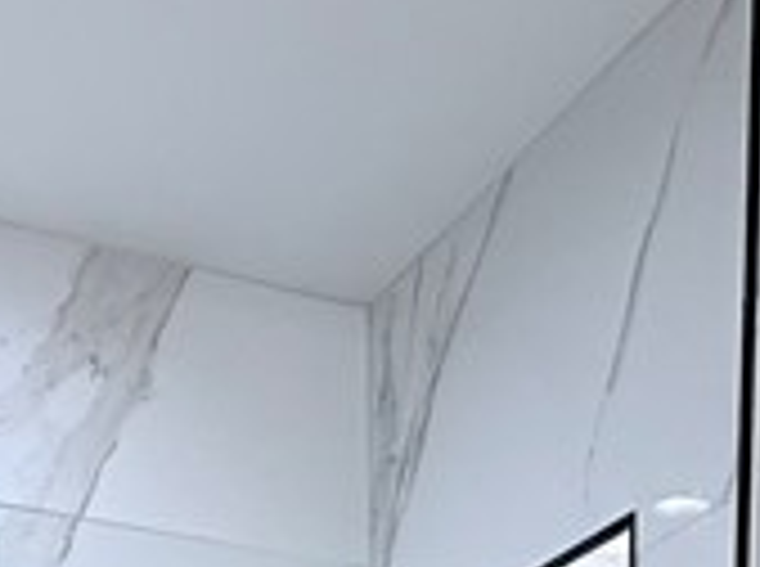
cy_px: 1552
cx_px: 409
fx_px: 1862
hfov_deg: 23.1
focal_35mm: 85
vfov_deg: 11.9
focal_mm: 2.22
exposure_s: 1/120
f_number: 2.2
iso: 160
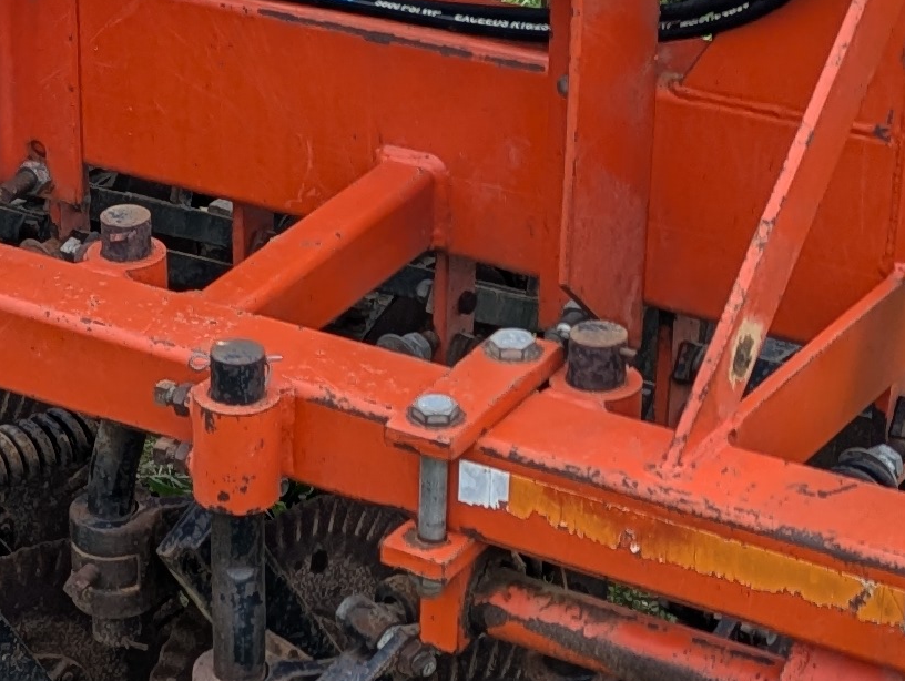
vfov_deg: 12.4
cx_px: -508
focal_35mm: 120
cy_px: 411
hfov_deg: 15.0
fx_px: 3141
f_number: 1.85
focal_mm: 6.81
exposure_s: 1/273
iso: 34
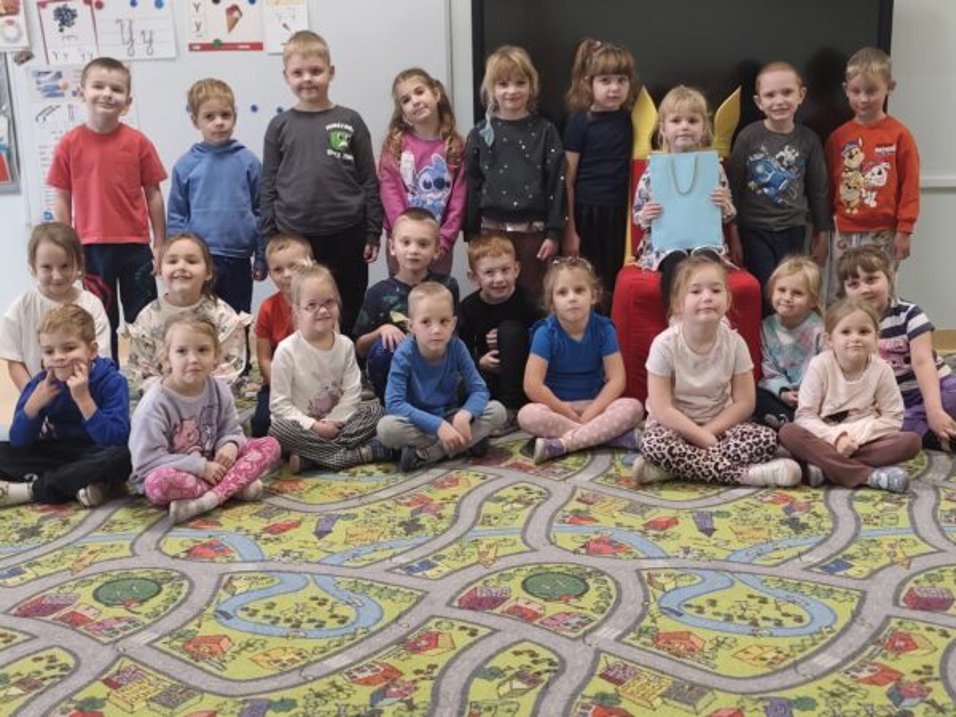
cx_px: 478
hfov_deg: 41.2
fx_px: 1270
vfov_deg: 31.5
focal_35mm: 46
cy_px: 358
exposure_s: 1/47.9
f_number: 1.65
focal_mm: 6.19
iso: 800
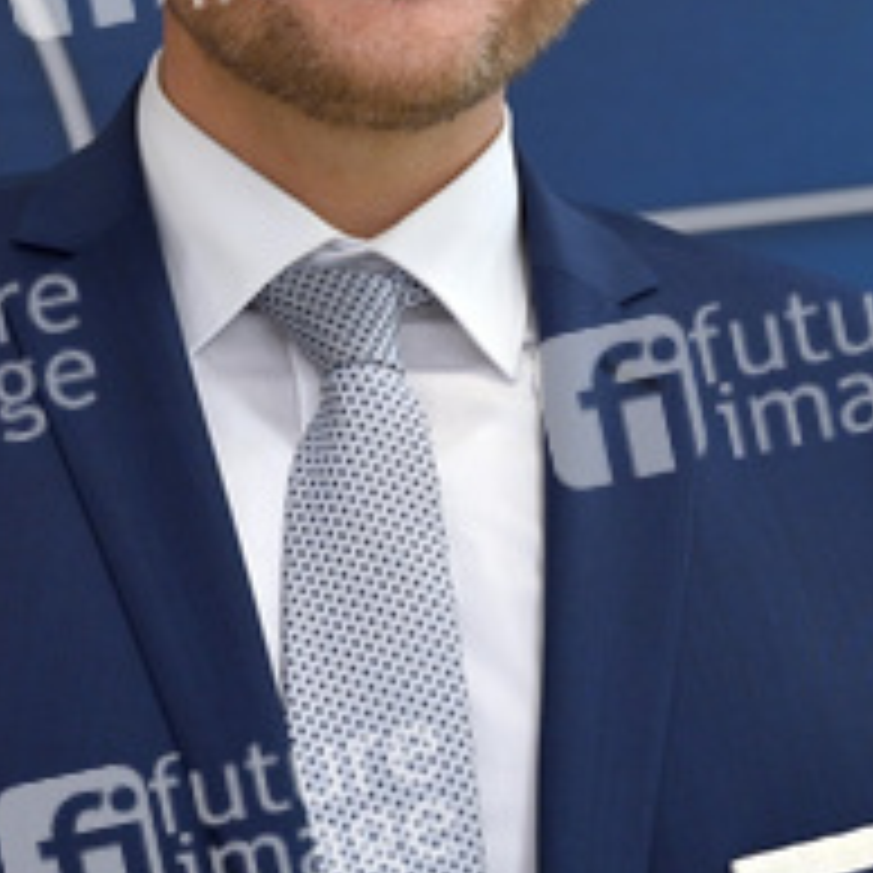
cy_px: 158
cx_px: 358
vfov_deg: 14.1
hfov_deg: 14.2
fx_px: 3510
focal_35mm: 123
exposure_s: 1/250
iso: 1000
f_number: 2.8
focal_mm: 70
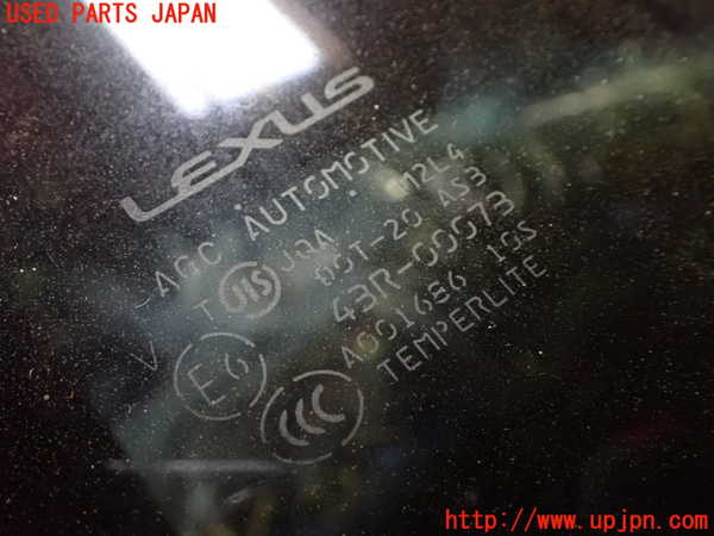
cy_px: 268
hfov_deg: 49.0
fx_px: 784
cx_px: 357
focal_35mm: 38
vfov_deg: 37.7
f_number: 2.7
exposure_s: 1/30
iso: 1600
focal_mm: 6.83
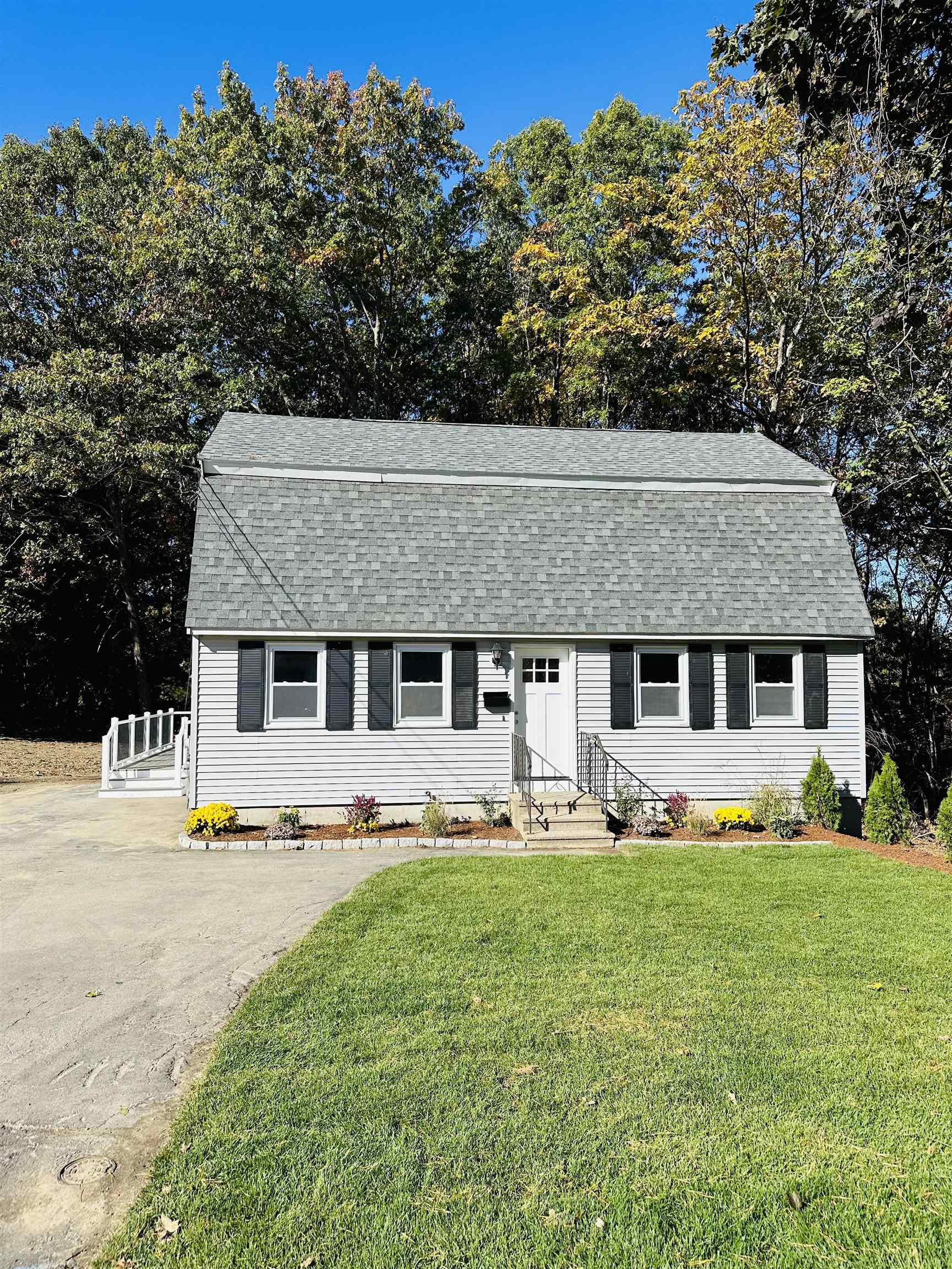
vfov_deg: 71.6
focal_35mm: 24
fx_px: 880
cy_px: 634
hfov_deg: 56.8
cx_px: 476
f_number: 1.78
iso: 80
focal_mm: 6.86
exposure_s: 1/3717
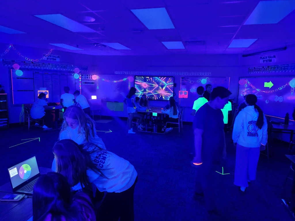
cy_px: 110
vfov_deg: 58.9
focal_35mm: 23
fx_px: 196
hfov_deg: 73.9
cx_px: 148
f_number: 1.8
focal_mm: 6.4
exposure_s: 1/24
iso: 800
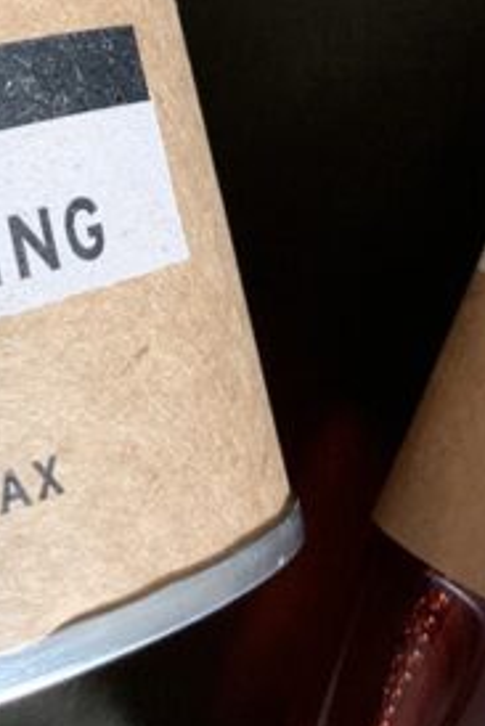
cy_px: -109
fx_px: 2038
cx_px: 276
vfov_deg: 19.2
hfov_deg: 13.6
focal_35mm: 101
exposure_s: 1/32
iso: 400
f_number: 1.8
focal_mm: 4.25
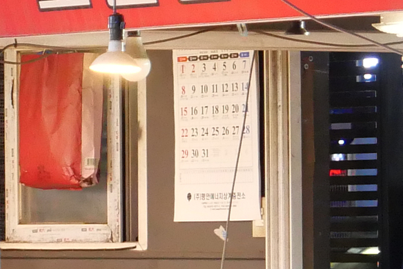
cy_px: 356
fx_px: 4984
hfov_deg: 4.6
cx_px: -199
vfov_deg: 3.1
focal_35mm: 445
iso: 1600
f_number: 2.8
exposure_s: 1/40
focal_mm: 34
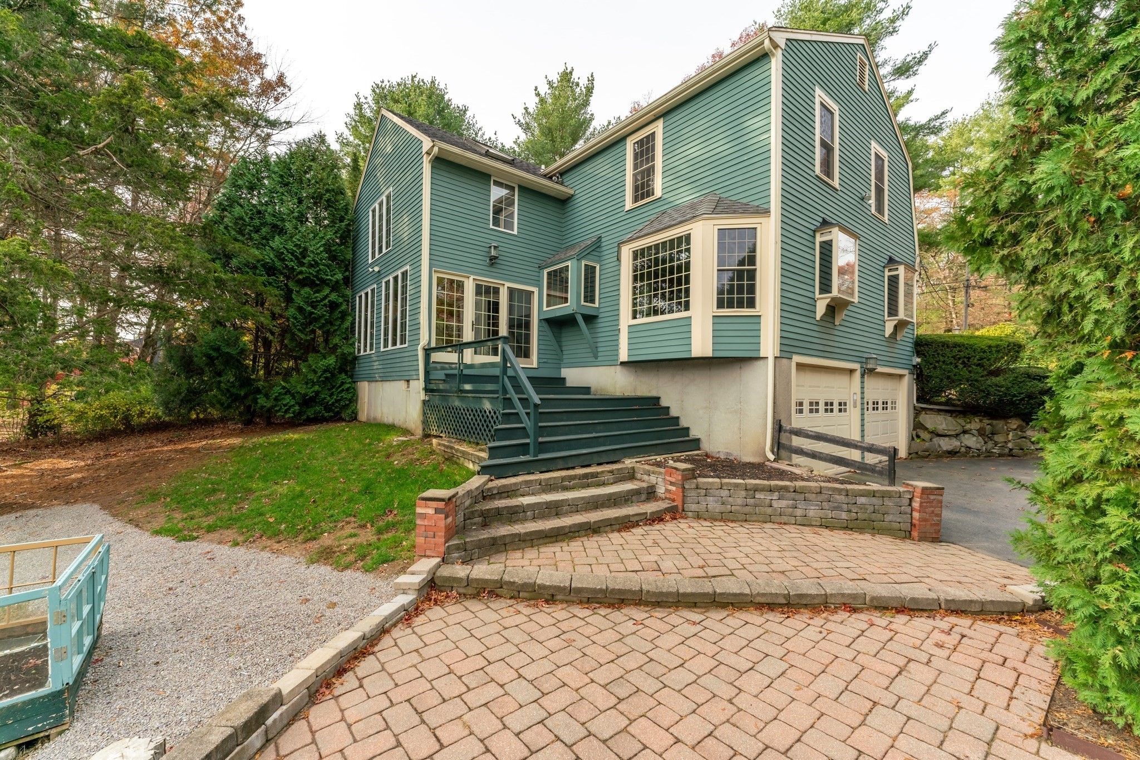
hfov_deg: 104.2
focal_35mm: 14
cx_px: 570
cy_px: 380
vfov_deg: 81.2
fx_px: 443
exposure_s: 1/4000
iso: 320
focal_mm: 14
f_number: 5.6
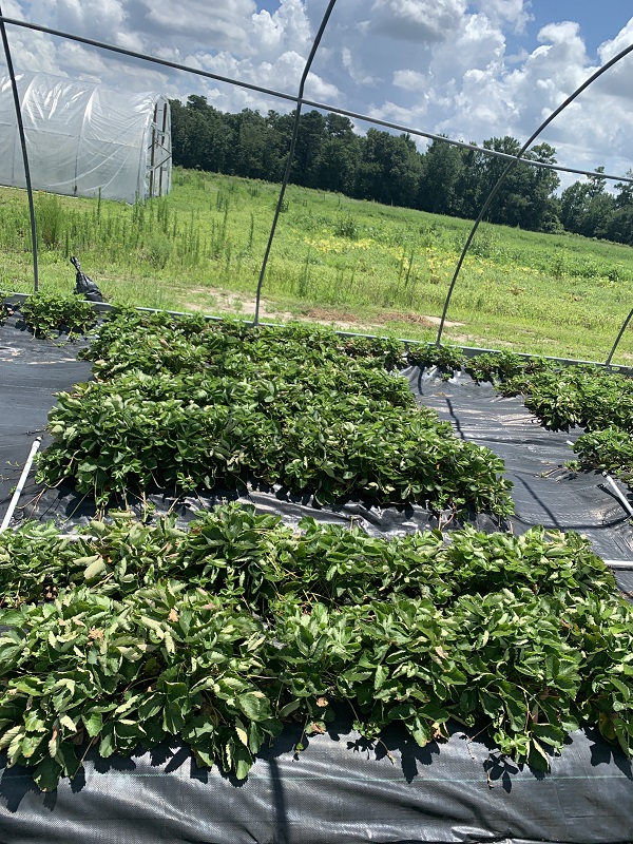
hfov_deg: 53.1
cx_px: 316
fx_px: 634
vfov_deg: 67.3
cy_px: 422
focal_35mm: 26
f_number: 1.8
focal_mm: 4.25
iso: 25
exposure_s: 1/1748
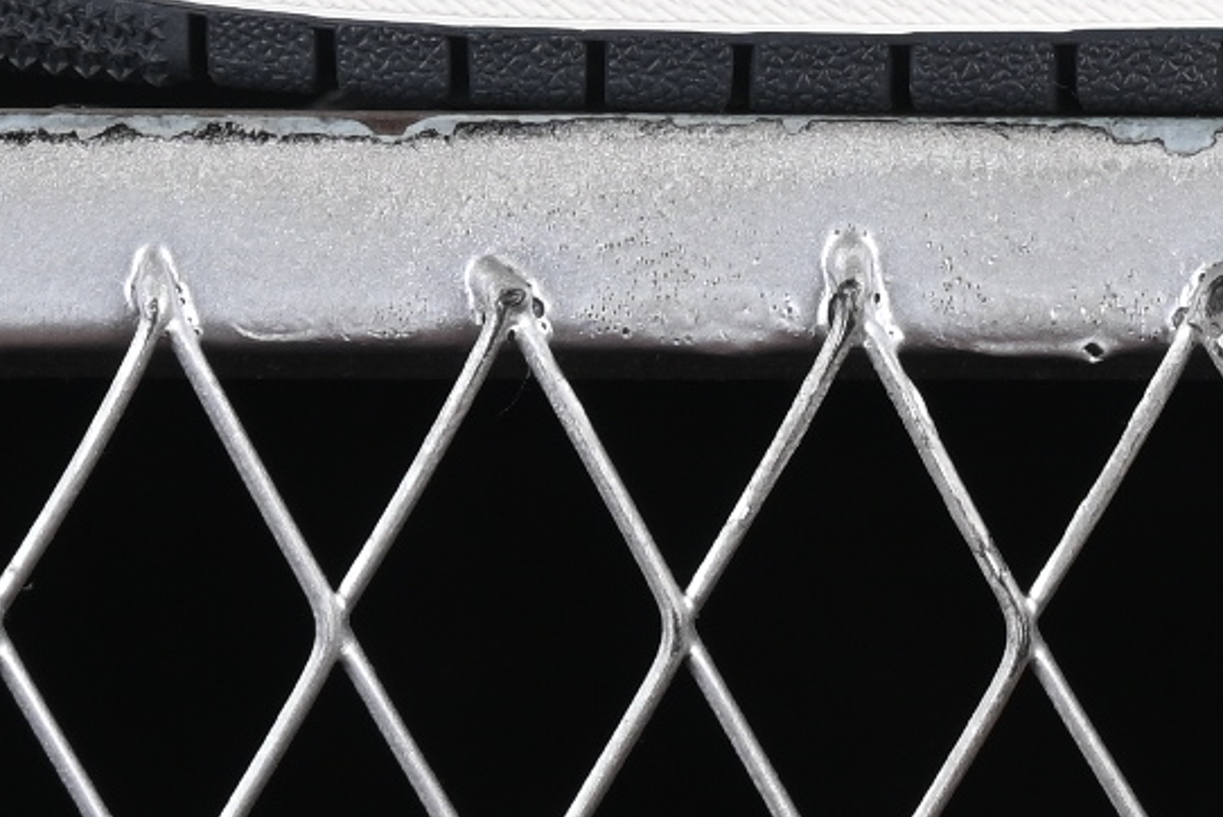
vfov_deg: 3.5
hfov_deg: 5.3
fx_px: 13086
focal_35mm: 385
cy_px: -1201
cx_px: 1329
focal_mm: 50
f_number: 7.1
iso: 160
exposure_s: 1/60
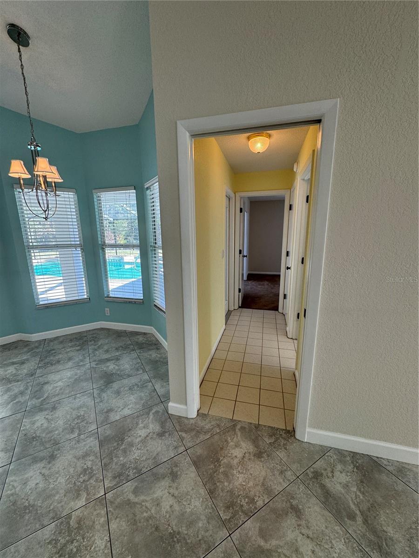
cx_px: 210
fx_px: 226
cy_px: 279
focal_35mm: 14
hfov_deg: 85.7
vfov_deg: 102.1
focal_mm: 2.22
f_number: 2.2
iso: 125
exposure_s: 1/120
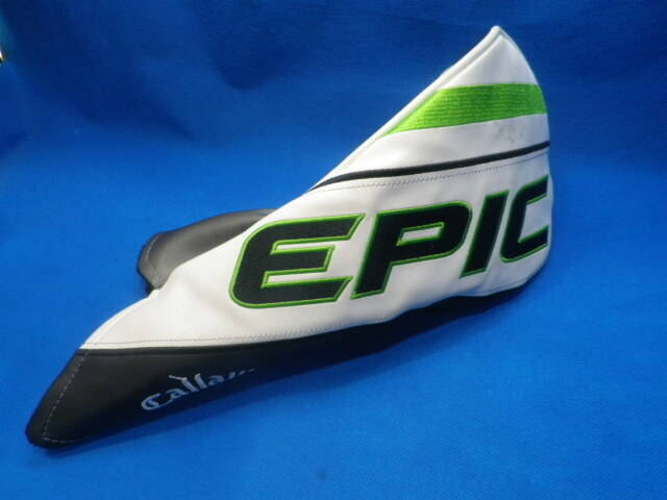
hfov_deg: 69.4
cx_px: 334
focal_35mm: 25
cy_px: 250
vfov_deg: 54.9
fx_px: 482
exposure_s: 1/50
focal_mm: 4.5
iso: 250
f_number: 3.5
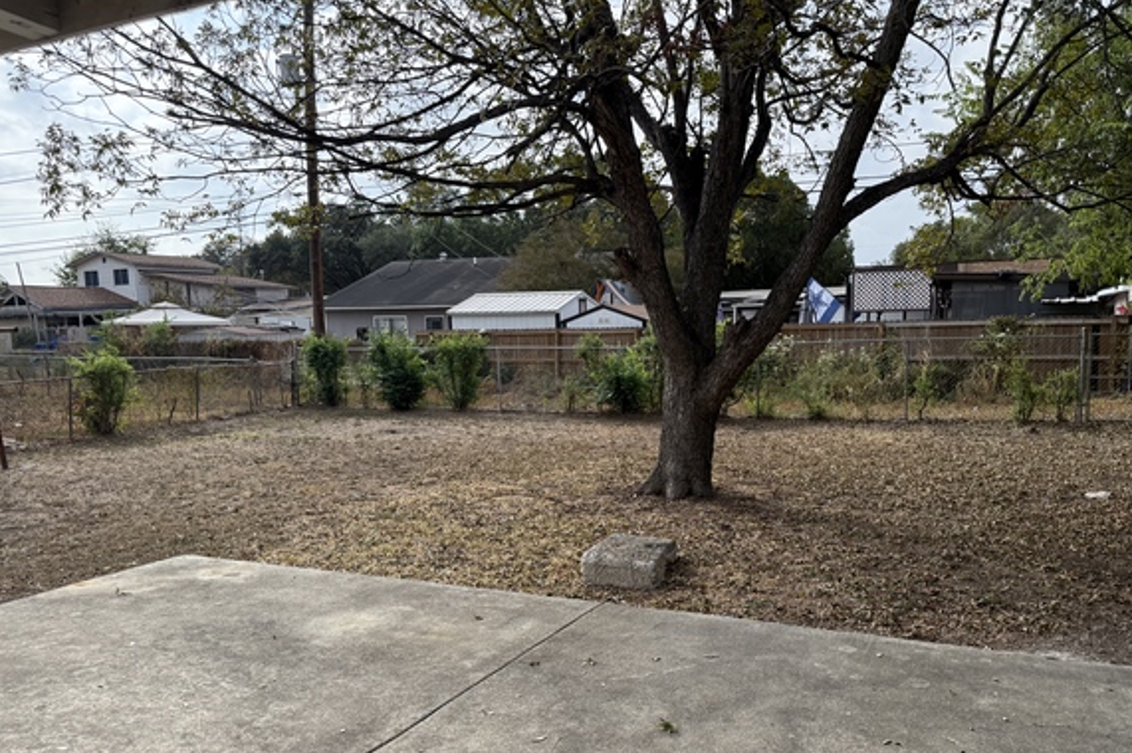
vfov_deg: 46.1
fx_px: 880
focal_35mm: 28
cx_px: 601
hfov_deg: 65.4
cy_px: 450
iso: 100
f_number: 1.78
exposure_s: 1/3145
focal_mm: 6.76
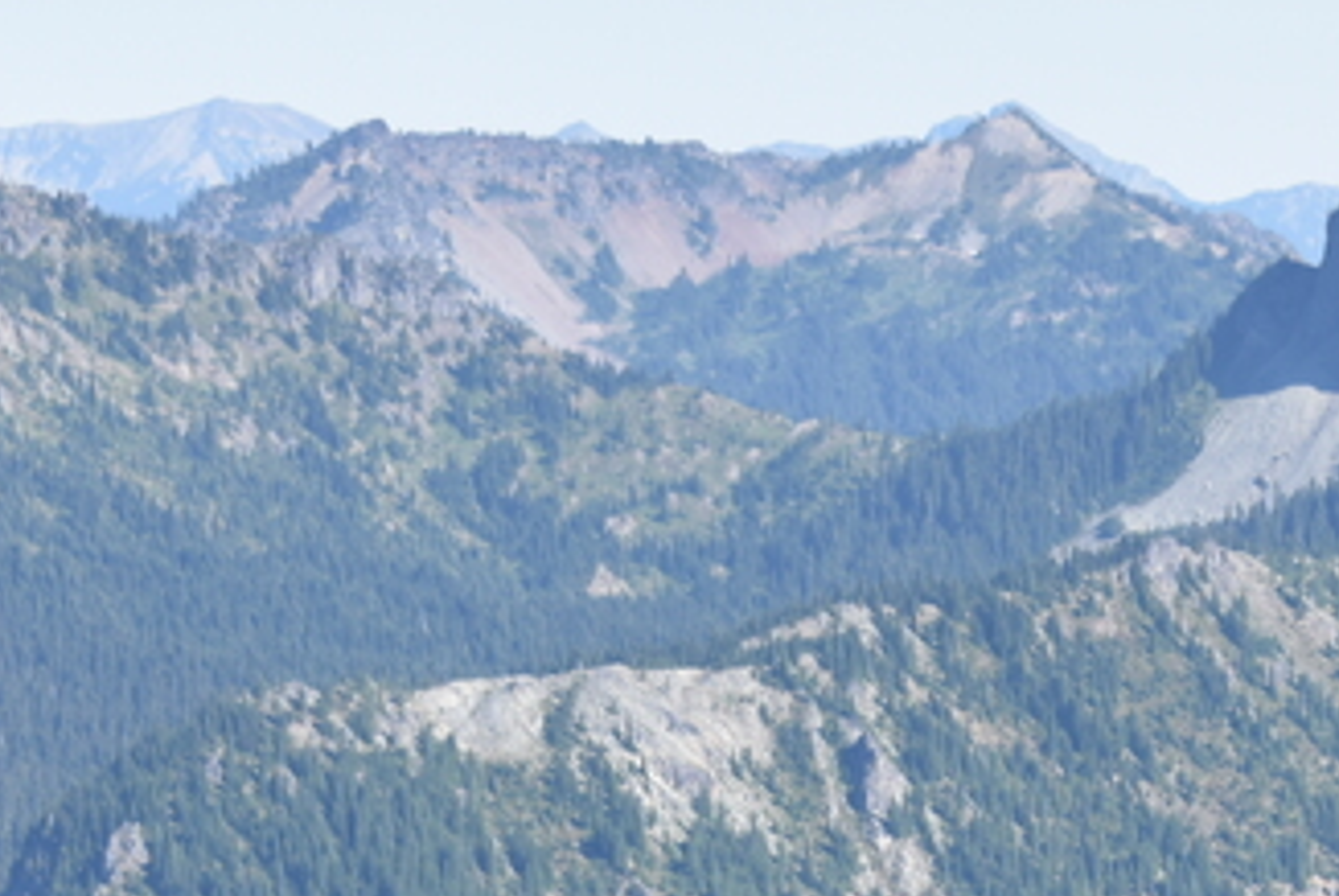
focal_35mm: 255
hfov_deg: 8.0
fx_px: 9493
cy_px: 1665
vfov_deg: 5.3
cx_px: 1729
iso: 100
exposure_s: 1/200
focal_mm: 65
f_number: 7.1
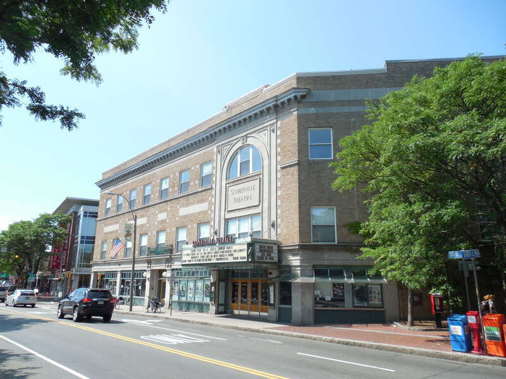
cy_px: 190
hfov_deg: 69.4
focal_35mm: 25
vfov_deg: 54.9
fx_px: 365
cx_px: 253
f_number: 3.3
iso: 125
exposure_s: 1/800
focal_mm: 4.5
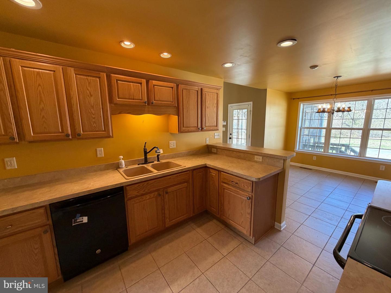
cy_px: 146
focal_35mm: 14
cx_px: 196
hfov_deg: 102.1
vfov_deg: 85.7
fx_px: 158
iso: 200
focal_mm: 2.22
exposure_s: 1/60
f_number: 2.2
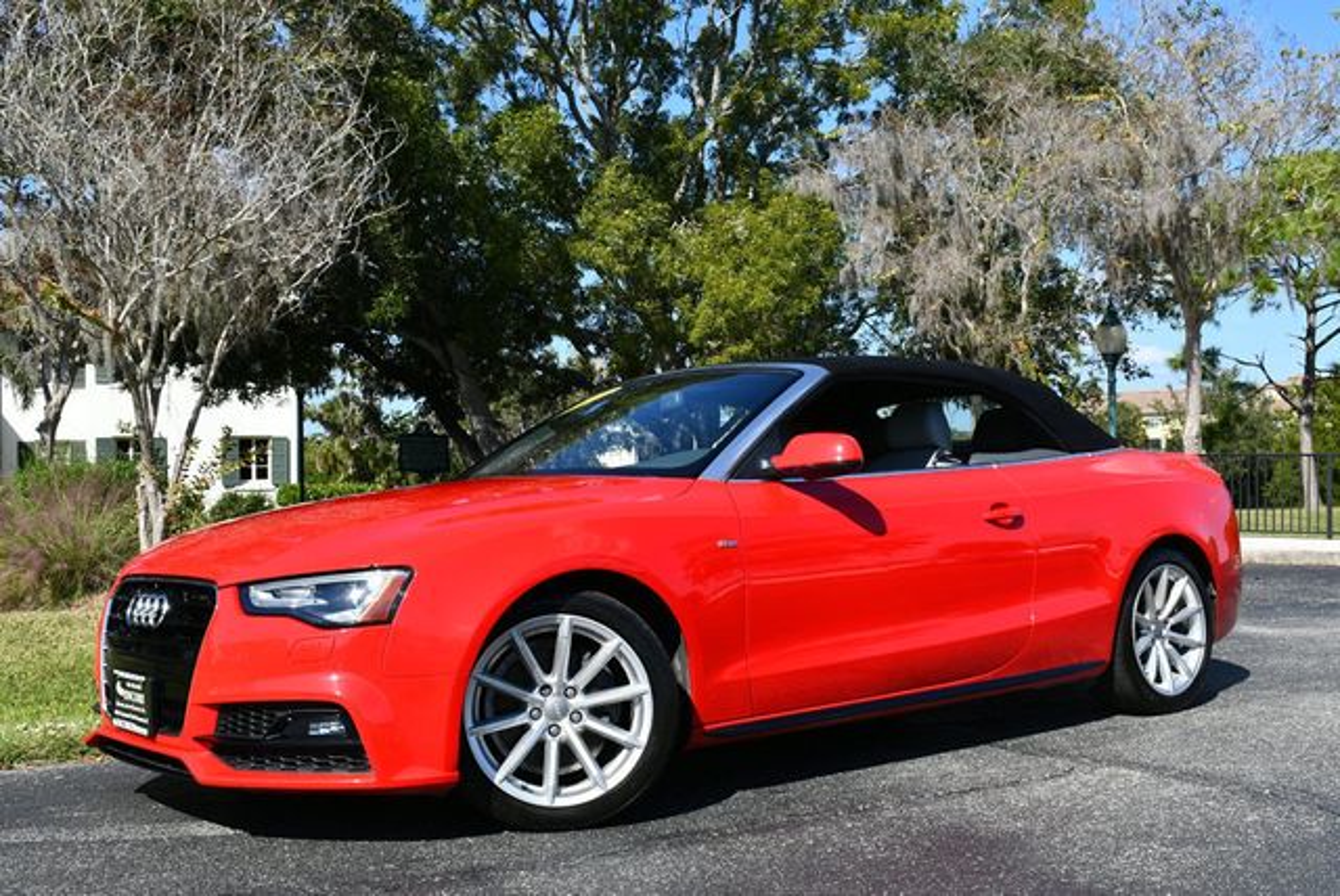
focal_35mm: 42
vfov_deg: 32.0
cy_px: 448
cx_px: 670
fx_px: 1565
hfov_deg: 46.4
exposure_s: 1/250
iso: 100
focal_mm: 21
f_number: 8
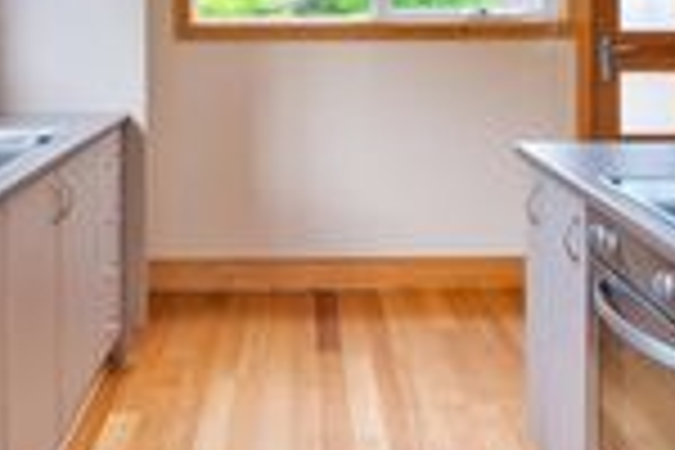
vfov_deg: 25.6
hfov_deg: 39.6
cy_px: -7
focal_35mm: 50
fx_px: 937
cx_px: 320
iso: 280
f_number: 9
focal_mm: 16
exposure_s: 1/20
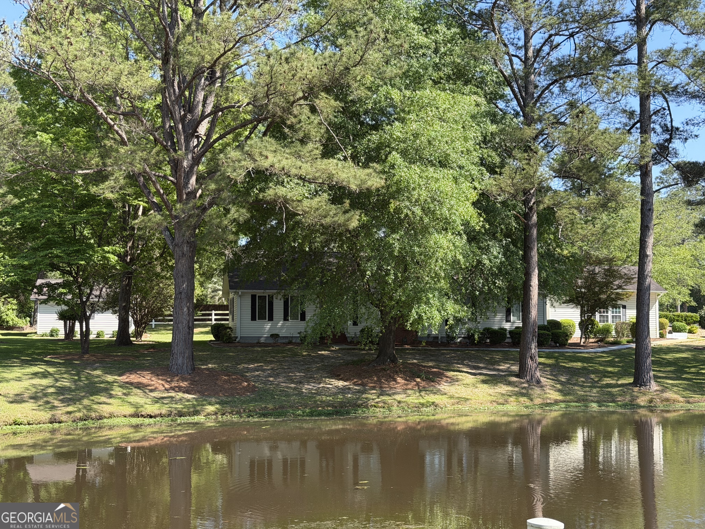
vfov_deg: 30.3
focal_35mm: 48
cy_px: 264
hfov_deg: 39.7
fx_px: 978
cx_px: 352
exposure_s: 1/1242
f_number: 1.78
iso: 80
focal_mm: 6.76
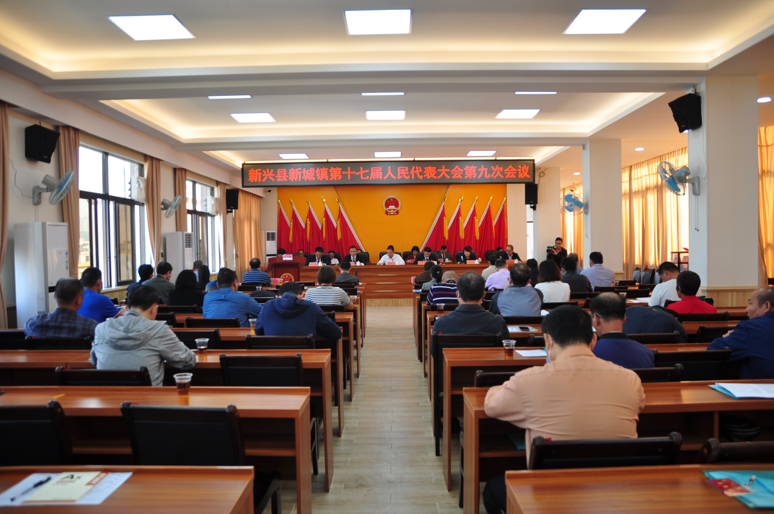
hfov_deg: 67.4
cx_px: 387
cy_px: 257
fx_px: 580
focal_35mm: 27
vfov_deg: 47.8
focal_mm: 18
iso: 200
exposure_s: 1/60
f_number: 4
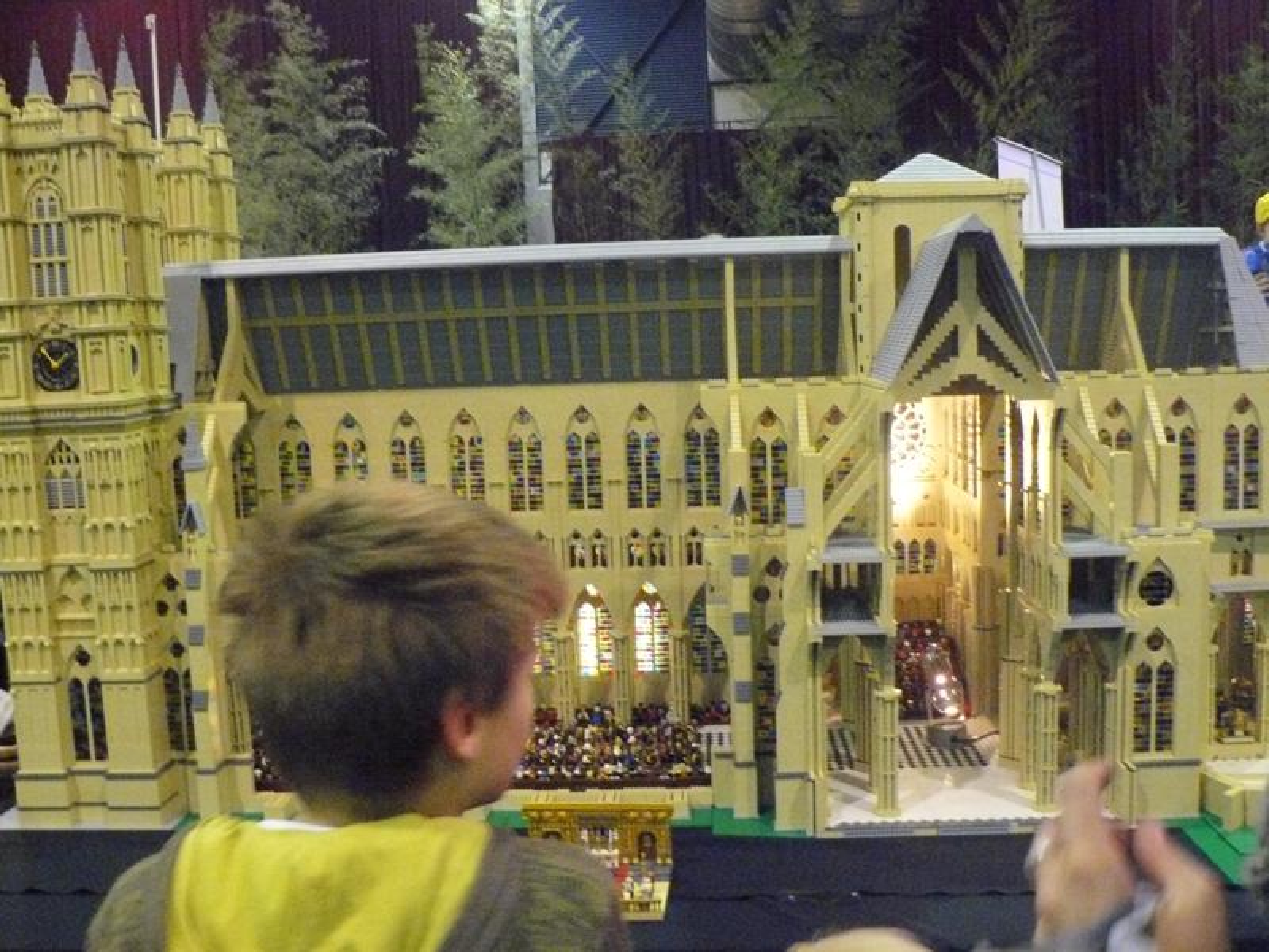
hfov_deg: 51.4
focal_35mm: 36
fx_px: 1320
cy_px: 476
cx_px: 634
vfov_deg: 39.7
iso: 800
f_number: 2.8
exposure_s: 1/20
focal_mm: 6
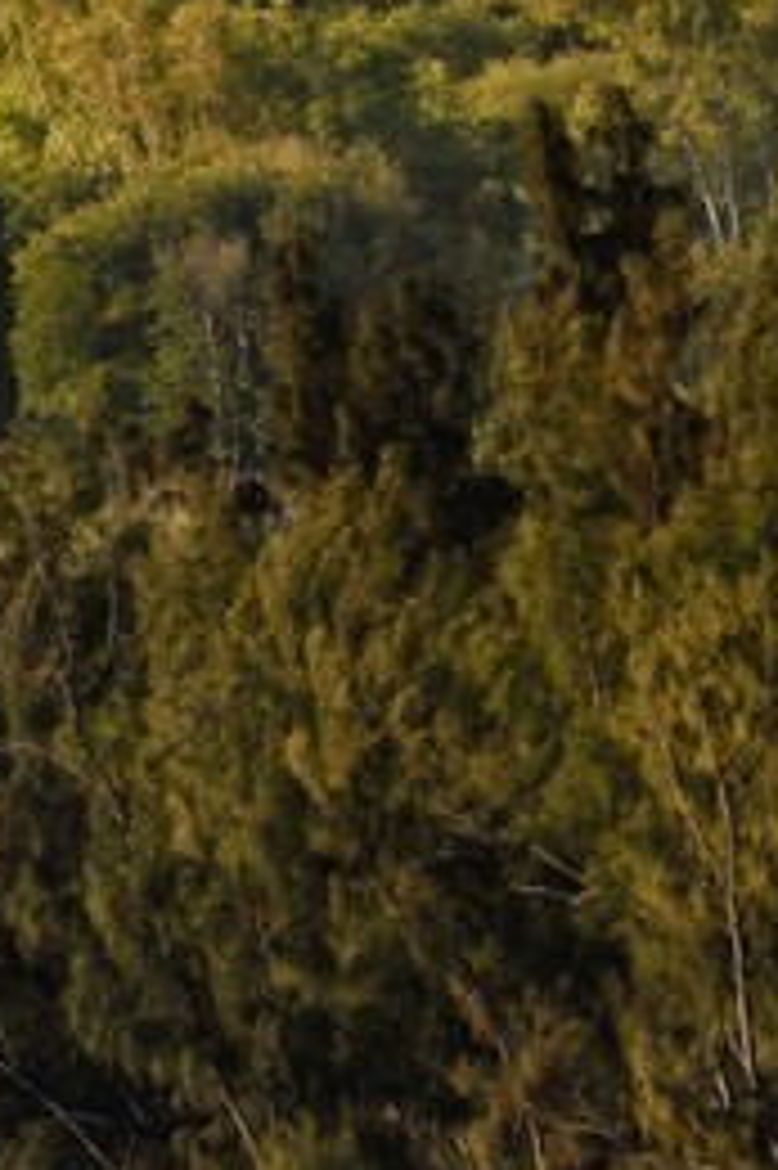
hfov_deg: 1.3
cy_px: 652
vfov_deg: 2.0
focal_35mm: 1047
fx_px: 33983
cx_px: -2370
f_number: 11
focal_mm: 170
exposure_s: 1/200
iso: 400
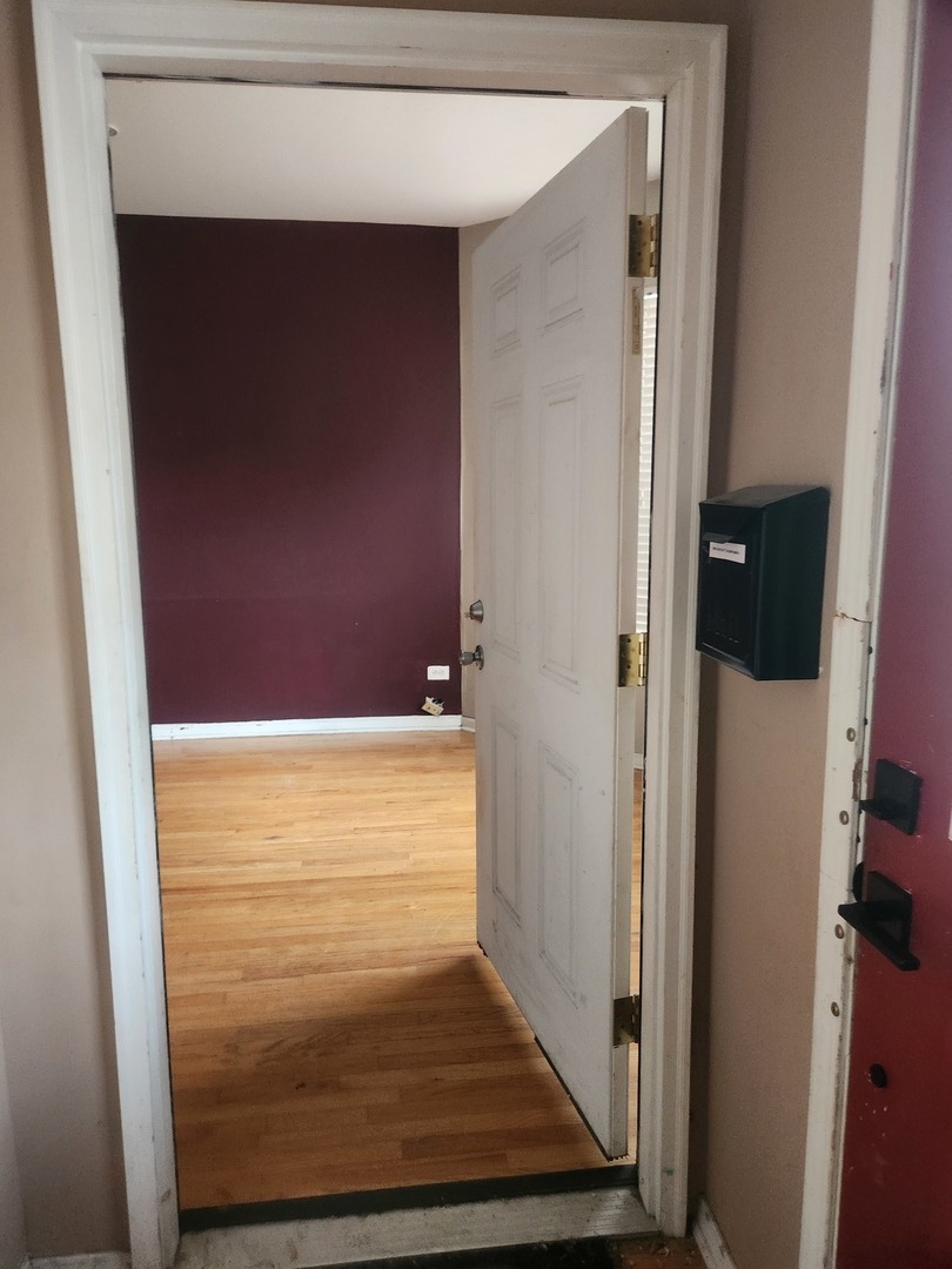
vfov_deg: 73.9
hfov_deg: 58.9
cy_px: 634
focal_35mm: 23
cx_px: 476
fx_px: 843
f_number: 1.8
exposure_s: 1/40
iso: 500
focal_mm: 5.4
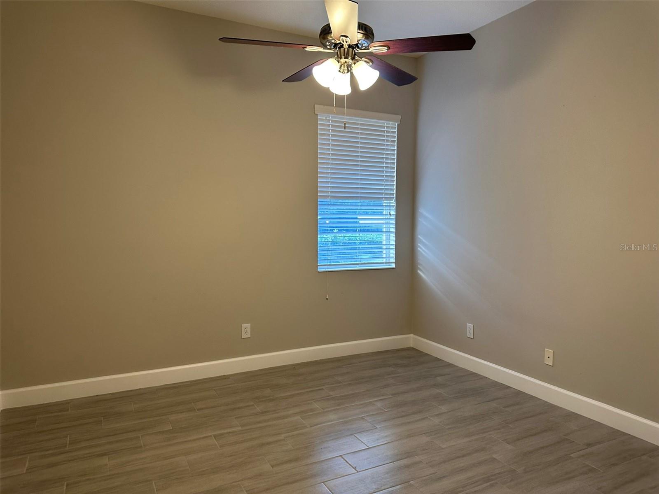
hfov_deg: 71.6
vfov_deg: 56.8
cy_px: 247
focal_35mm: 24
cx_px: 330
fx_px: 457
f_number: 1.78
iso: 160
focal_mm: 6.86
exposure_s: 1/60
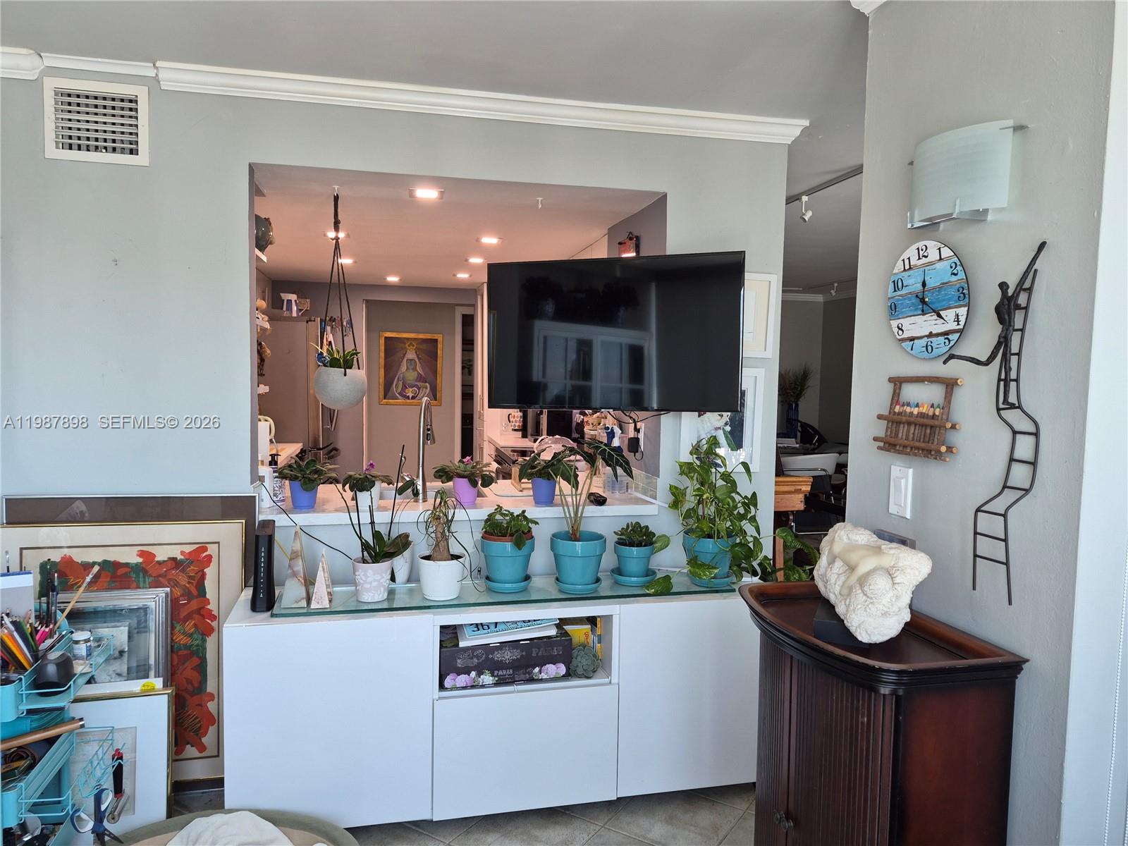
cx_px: 564
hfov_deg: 73.9
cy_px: 423
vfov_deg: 58.9
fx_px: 749
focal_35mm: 23
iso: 100
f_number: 1.8
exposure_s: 1/120
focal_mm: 5.4
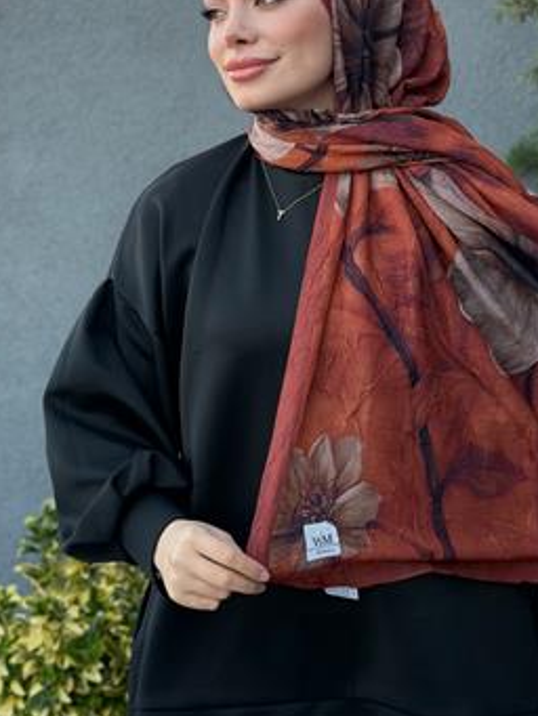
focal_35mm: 75
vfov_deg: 25.9
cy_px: 282
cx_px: 328
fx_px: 1553
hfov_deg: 19.6
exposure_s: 1/466
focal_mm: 6.76
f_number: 1.78
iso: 64
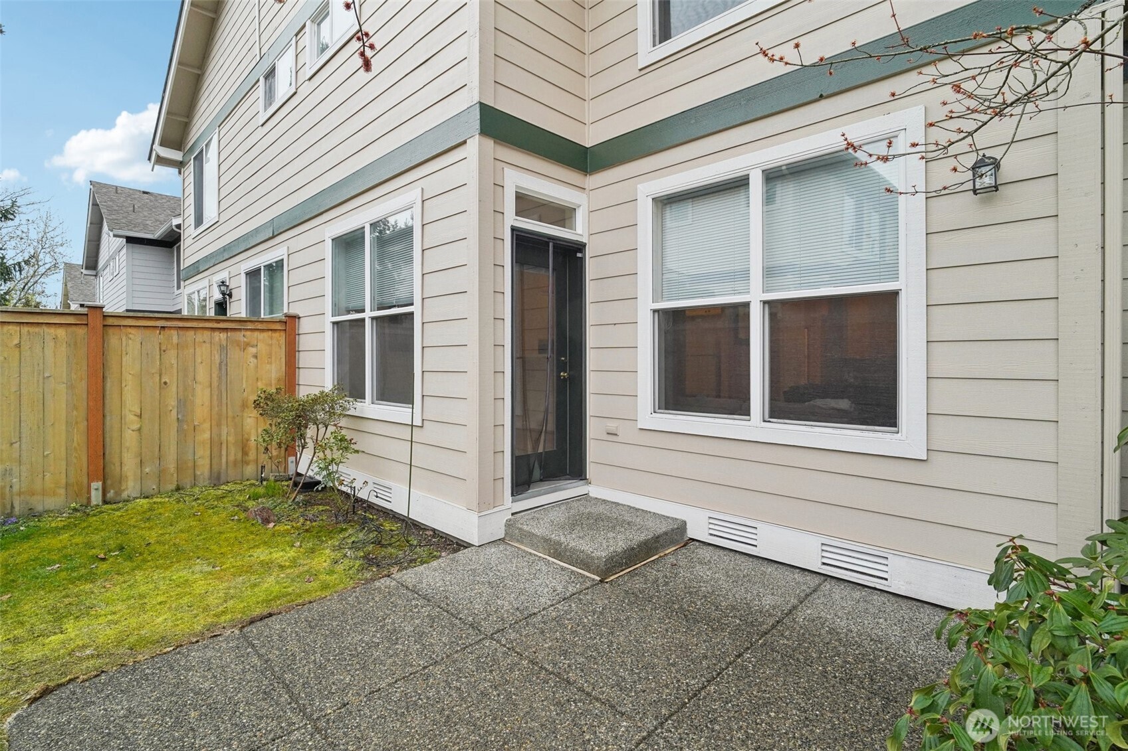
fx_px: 501
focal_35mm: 16
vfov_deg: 73.7
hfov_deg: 96.7
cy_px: 376
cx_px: 564
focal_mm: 16
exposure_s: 1/200
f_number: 8
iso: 1600
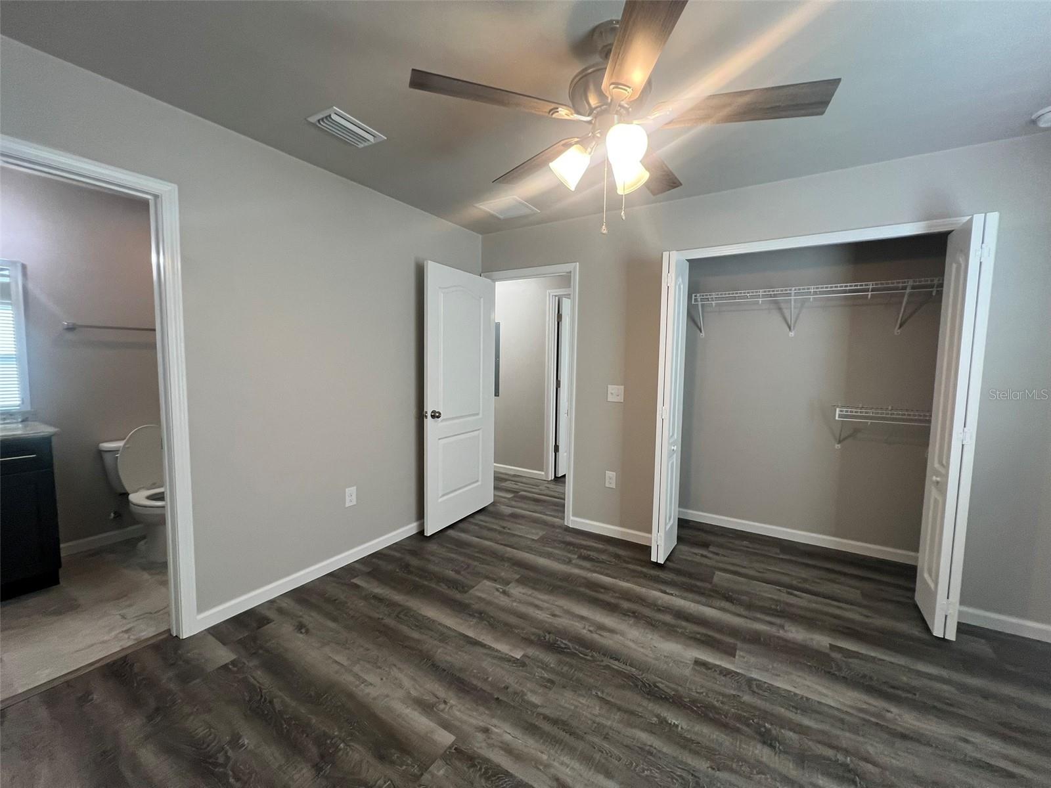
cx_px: 526
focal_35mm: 13
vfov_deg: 89.9
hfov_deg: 106.2
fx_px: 395
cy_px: 394
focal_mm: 1.57
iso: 160
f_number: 1.8
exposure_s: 1/120
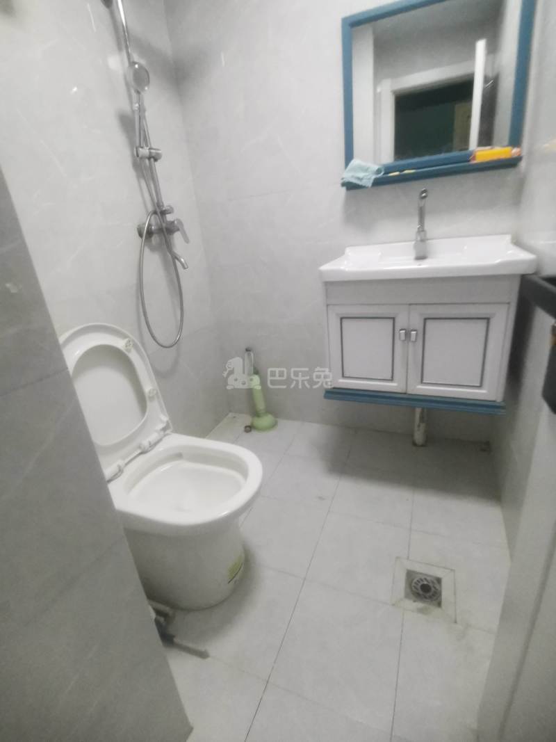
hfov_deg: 74.7
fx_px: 364
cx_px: 278
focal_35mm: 17
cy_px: 371
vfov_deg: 91.0
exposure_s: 1/25
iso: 400
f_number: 2.2
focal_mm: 2.23
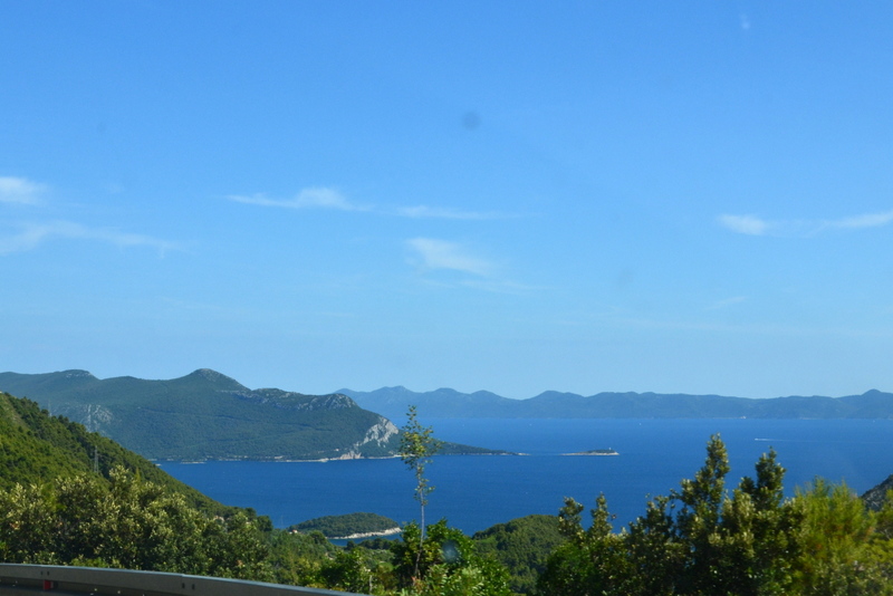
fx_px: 1265
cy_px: 298
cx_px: 446
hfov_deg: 38.9
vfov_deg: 26.5
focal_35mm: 51
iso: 400
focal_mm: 34
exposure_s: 1/400
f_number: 11
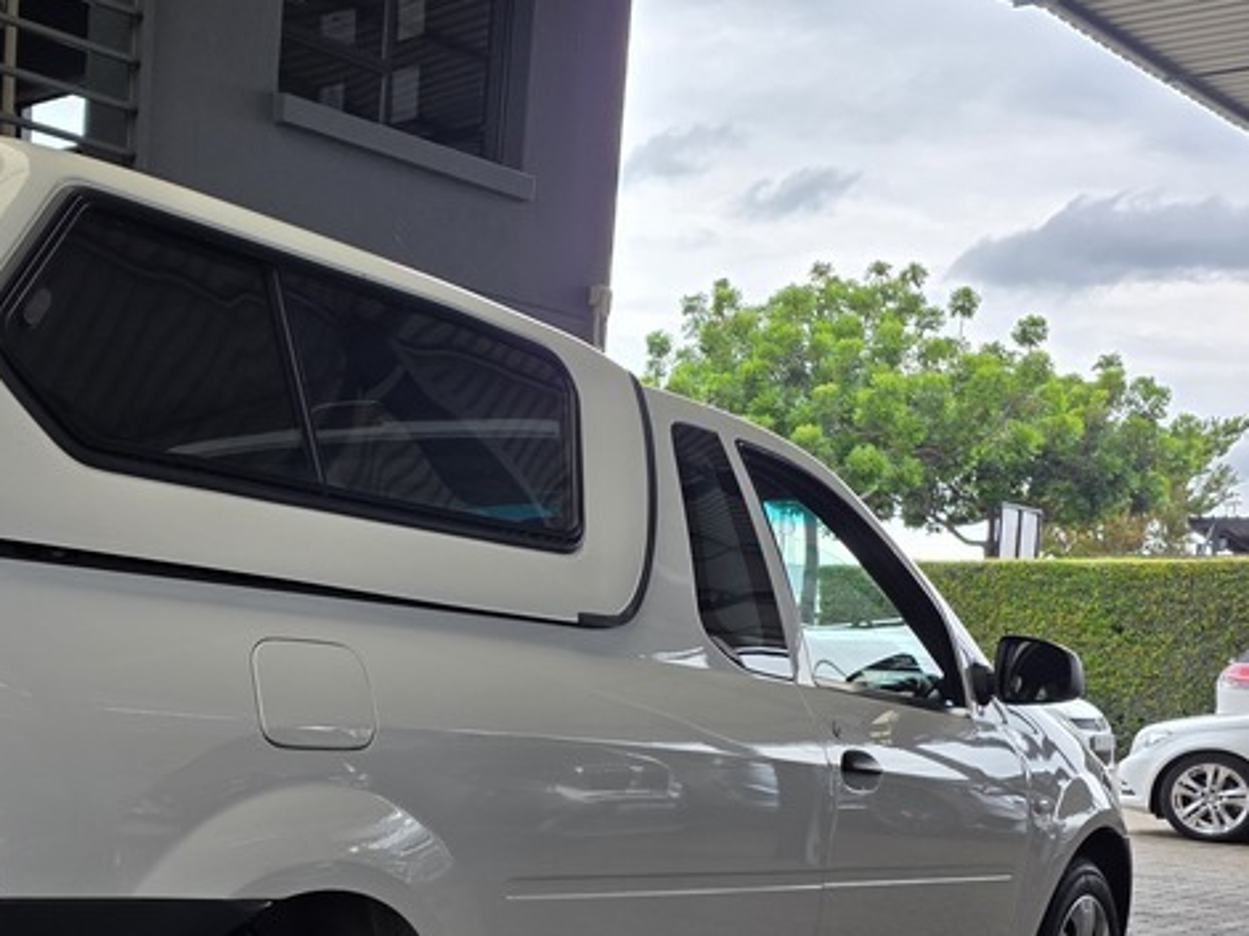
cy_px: 689
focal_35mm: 50
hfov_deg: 36.0
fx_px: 1804
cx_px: 138
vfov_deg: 28.7
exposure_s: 1/1550
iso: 80
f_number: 1.7
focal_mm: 6.25
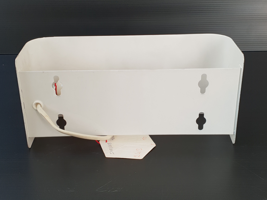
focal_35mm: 26
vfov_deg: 53.1
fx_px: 201
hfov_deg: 67.3
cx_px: 134
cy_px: 100
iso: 64
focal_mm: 4.3
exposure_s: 1/50
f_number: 2.4
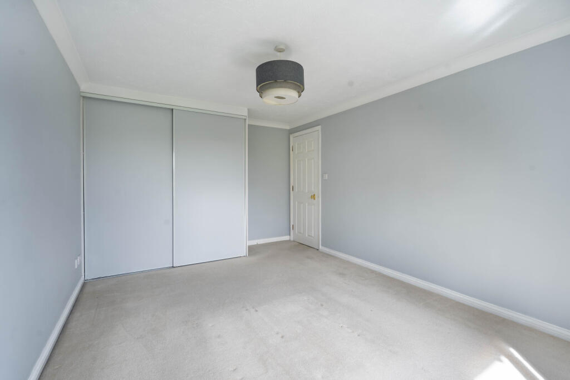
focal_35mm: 16
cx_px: 285
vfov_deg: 73.8
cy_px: 190
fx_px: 253
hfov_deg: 96.7
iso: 400
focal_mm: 16
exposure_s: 1/100
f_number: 8
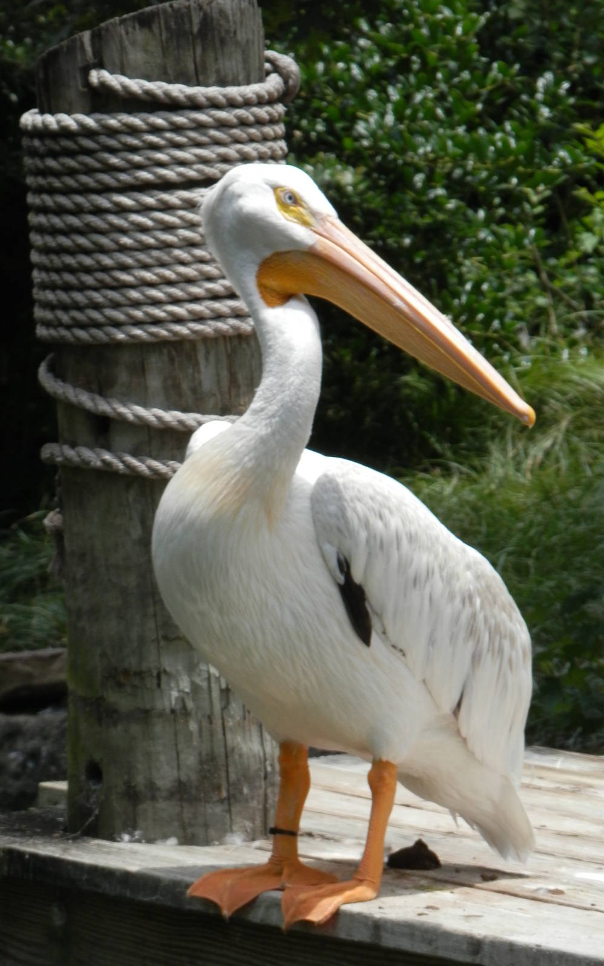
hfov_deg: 3.1
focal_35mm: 426
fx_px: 11216
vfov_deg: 4.9
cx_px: 271
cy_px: 483
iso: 125
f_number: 6.9
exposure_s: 1/250
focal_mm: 71.6
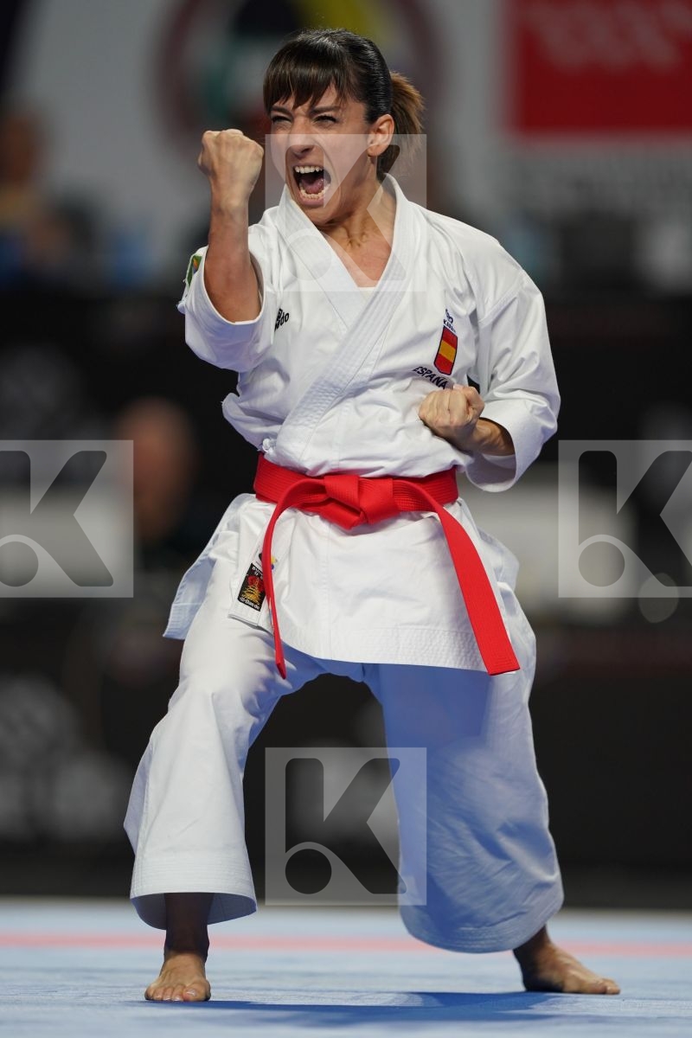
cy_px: 519
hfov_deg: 3.4
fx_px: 11532
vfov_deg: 5.2
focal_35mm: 400
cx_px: 346
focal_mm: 400
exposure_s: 1/500
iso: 640
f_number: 2.8
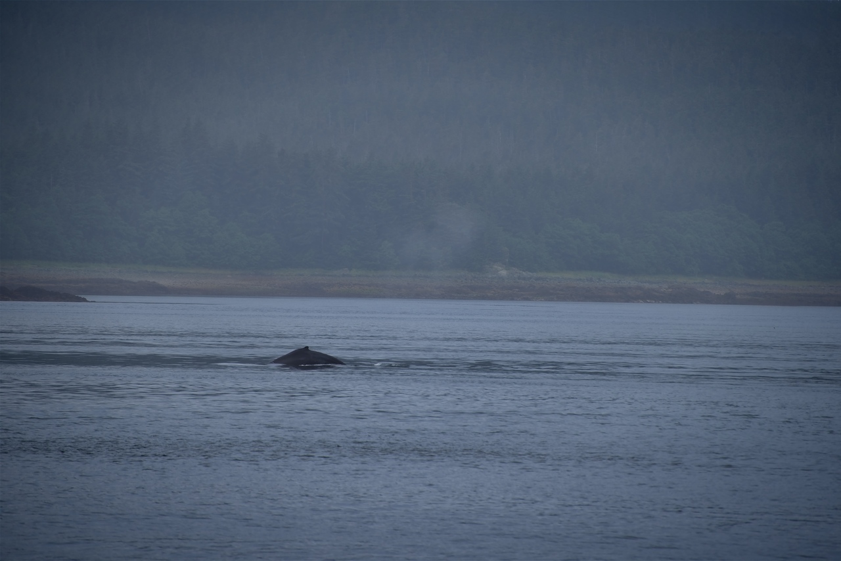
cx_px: 420
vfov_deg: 4.6
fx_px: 7009
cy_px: 280
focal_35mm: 300
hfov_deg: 6.9
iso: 125
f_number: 5.6
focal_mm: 300
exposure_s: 1/640
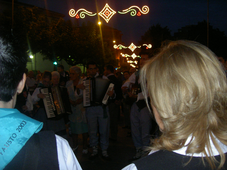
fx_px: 256
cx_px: 114
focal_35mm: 39
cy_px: 85
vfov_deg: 36.8
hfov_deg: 47.9
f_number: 2.8
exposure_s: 1/59.5
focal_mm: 8
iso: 100
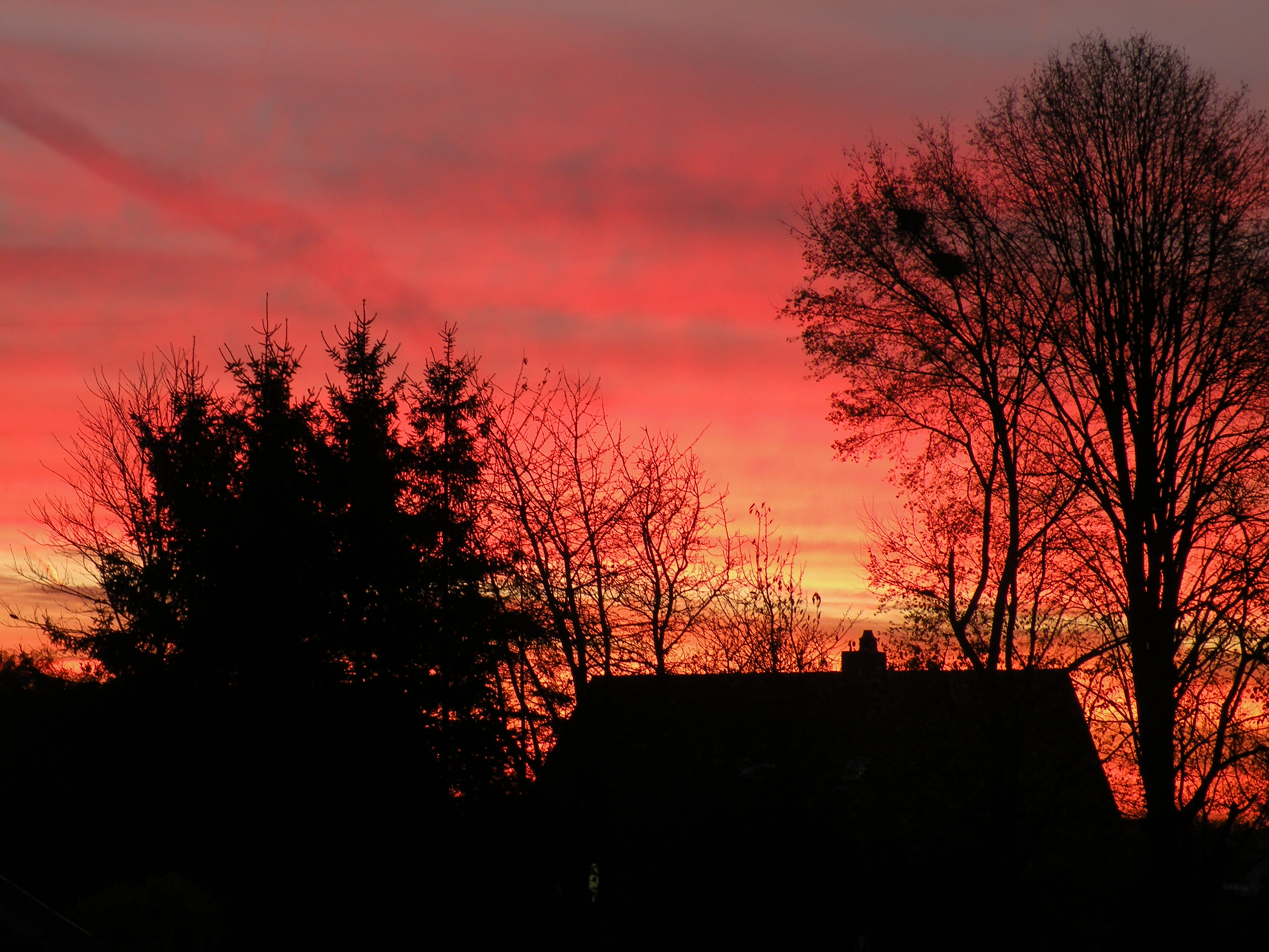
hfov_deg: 19.4
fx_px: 3703
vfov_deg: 14.6
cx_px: 634
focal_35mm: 101
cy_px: 476
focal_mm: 17.9
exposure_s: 1/28
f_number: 4
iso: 64
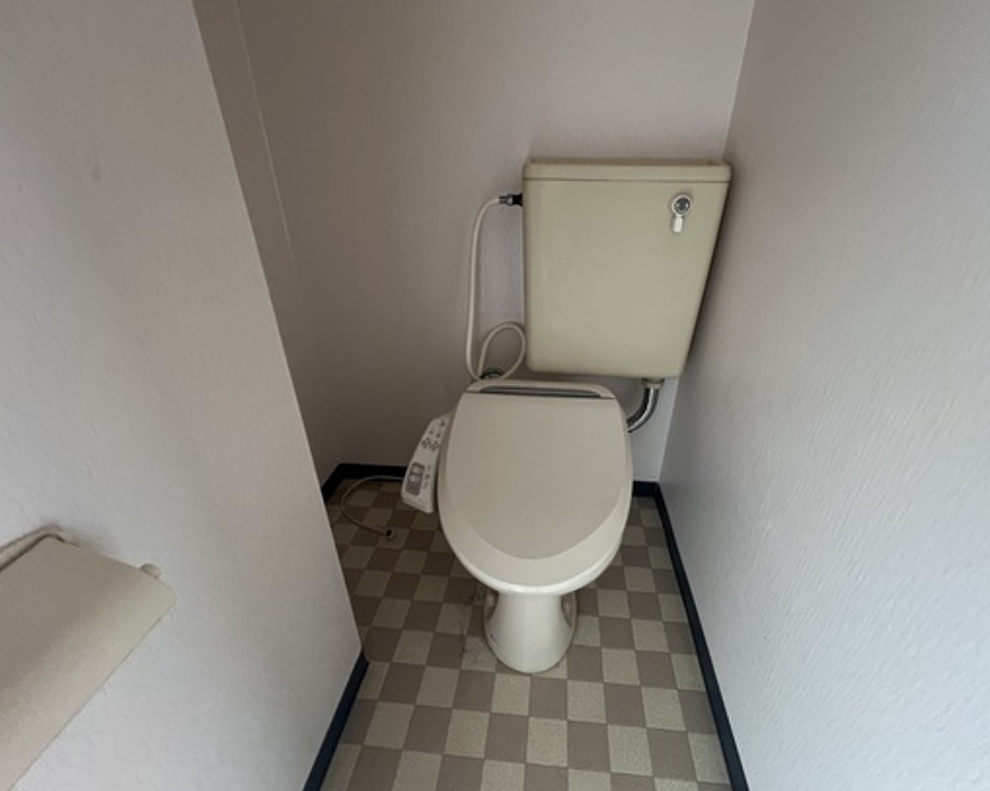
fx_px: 410
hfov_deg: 100.6
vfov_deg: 87.9
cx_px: 524
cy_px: 396
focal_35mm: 14
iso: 400
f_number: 1.8
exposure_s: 1/60
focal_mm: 1.57
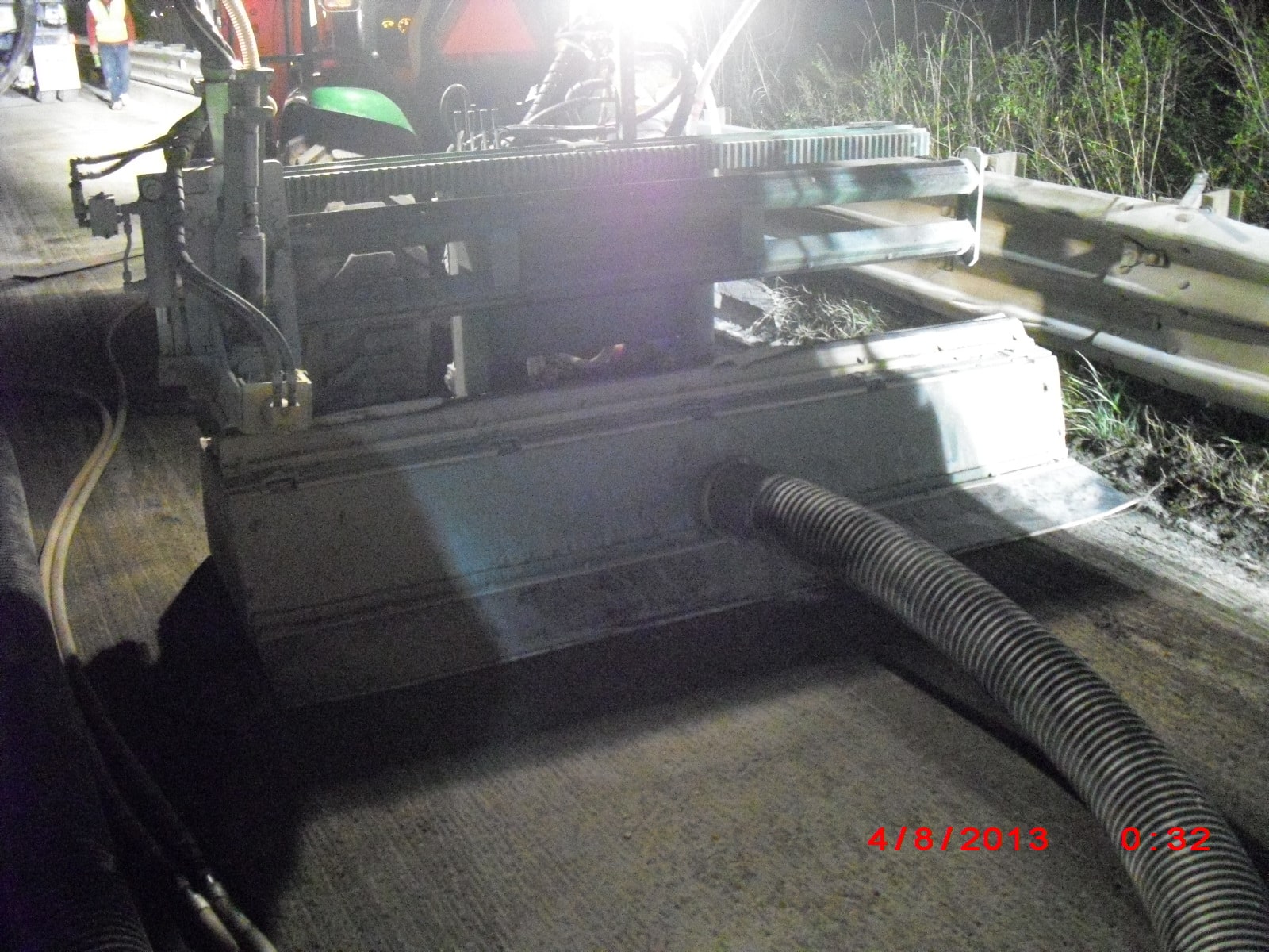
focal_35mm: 36
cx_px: 634
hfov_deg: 51.4
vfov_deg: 39.7
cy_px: 476
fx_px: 1320
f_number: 3.1
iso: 1600
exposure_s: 1/8
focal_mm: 6.3
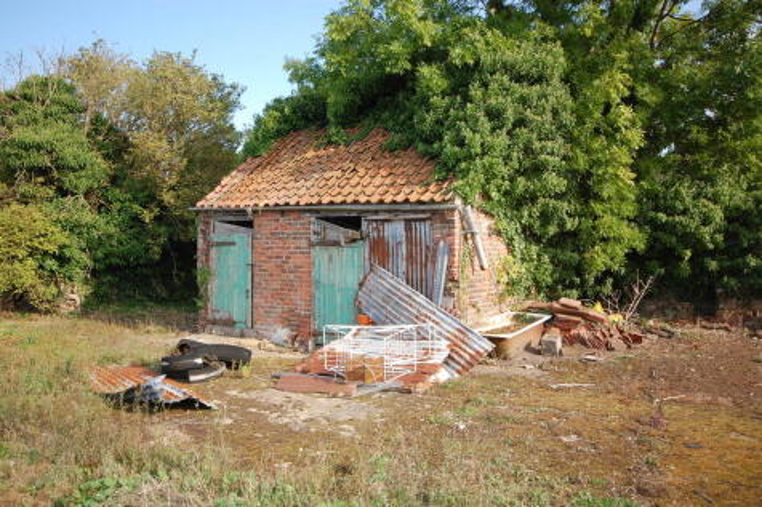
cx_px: 381
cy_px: 254
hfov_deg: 61.9
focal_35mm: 30
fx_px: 635
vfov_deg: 43.6
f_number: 7.1
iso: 200
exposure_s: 1/160
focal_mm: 20
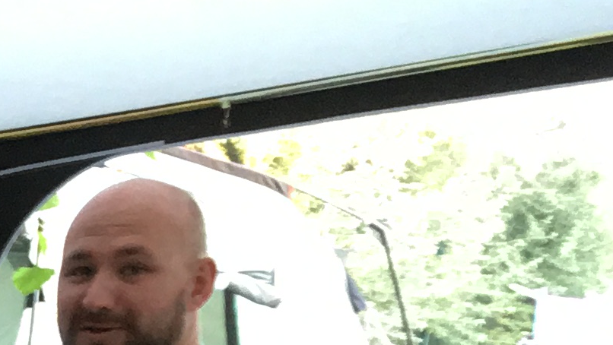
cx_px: -763
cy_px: 907
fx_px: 2569
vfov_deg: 7.1
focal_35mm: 158
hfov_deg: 11.6
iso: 125
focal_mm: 4.15
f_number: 2.2
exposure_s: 1/33
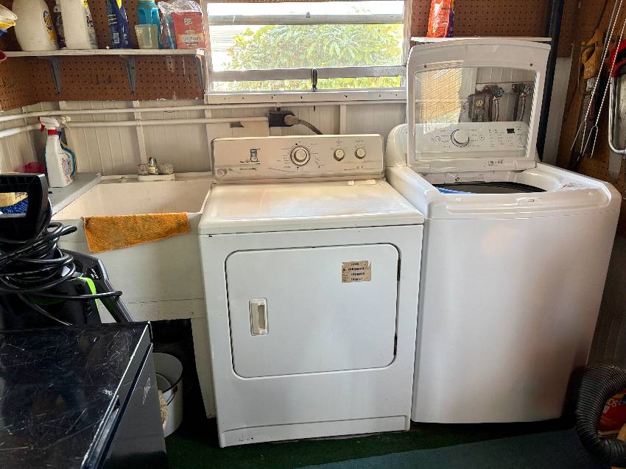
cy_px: 234
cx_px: 313
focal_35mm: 26
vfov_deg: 53.0
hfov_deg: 67.3
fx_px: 470
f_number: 1.6
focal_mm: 5.96
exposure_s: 1/60
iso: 125
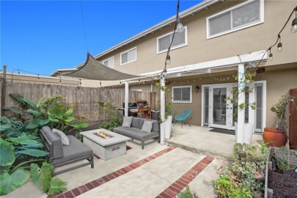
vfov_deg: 77.3
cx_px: 148
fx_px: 124
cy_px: 99
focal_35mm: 15
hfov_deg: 100.4
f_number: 8
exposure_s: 1/800
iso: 800
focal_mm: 10
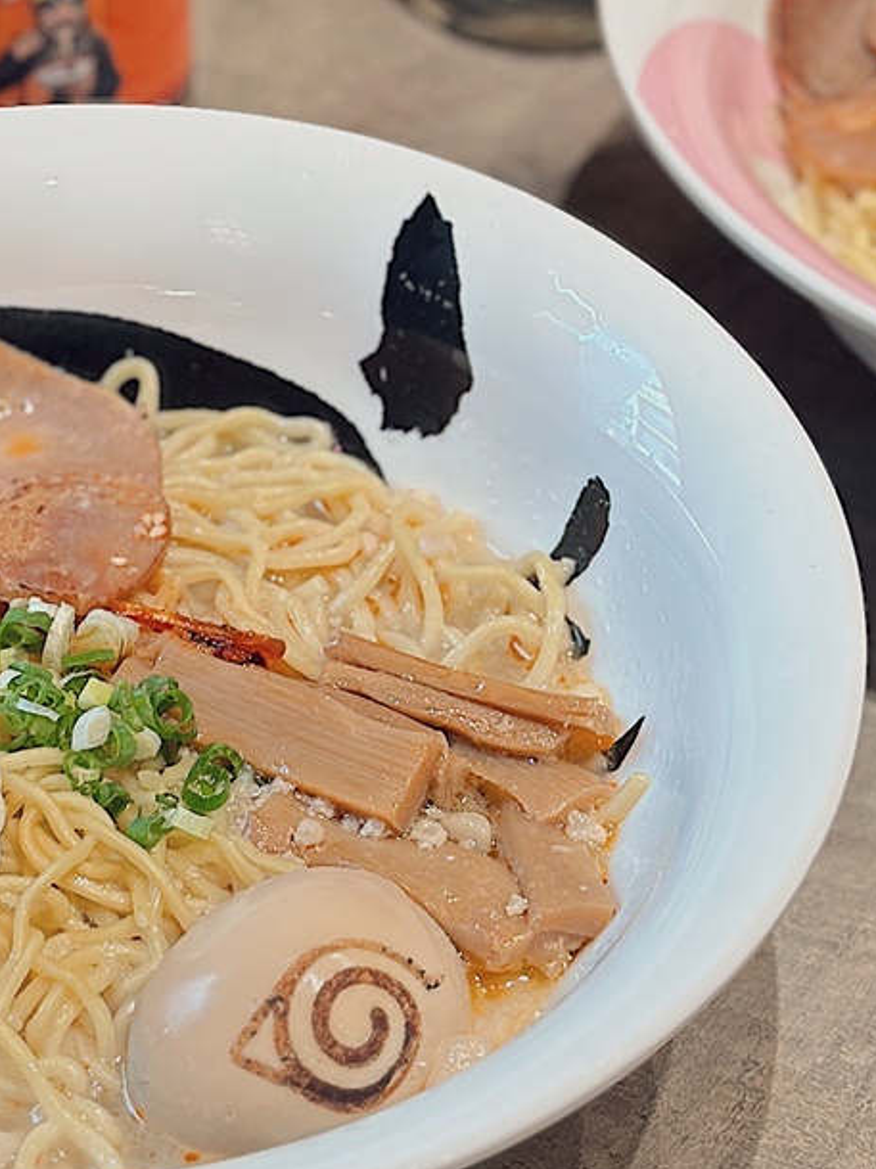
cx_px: 318
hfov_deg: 11.7
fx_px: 4254
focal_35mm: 126
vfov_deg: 15.5
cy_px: 105
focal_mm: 6.86
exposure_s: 1/120
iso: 80
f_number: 1.78
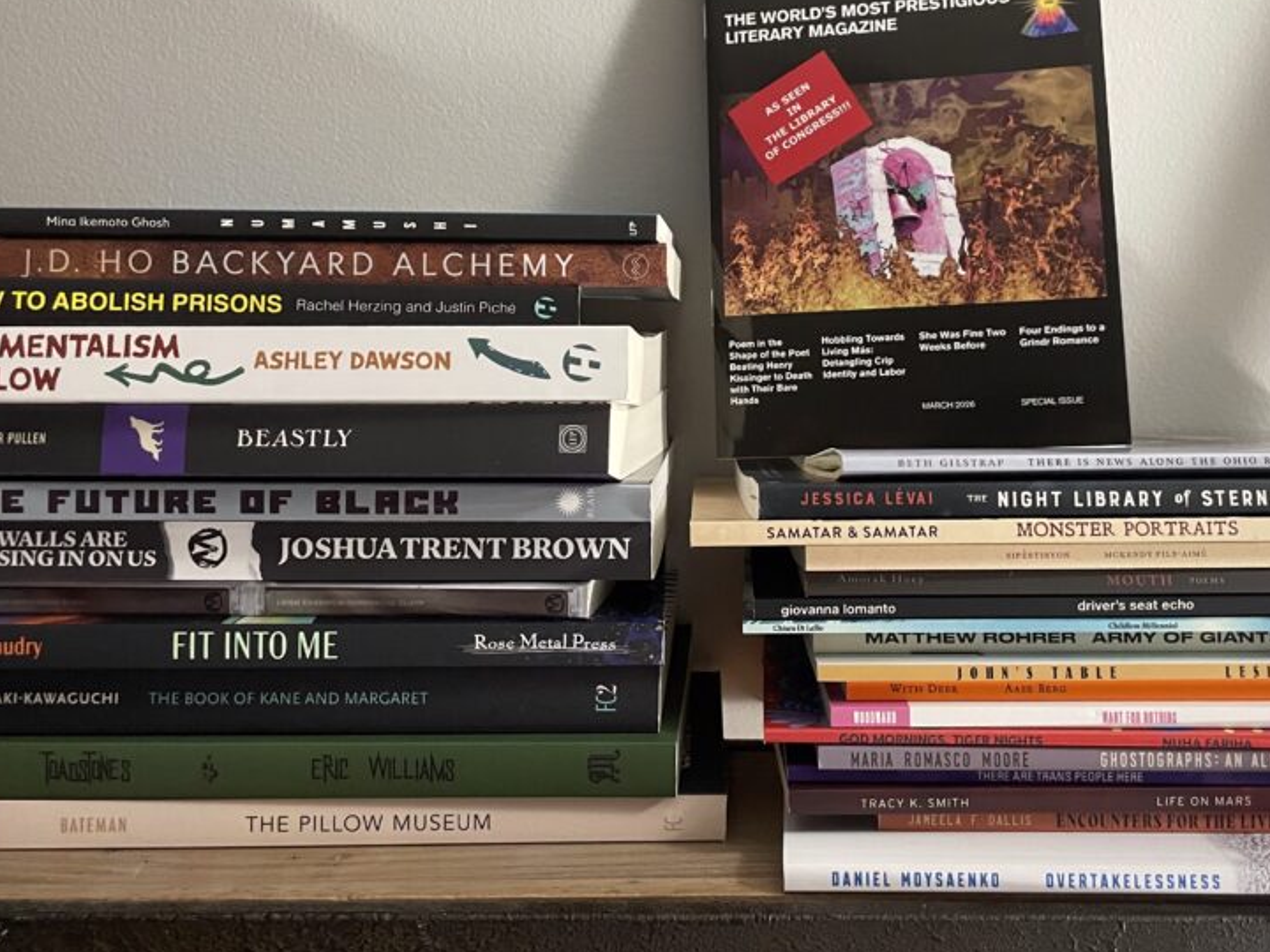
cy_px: 342
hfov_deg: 50.0
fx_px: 1357
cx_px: 714
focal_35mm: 37
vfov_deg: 38.4
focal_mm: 4.2
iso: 500
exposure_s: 1/60
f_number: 1.6
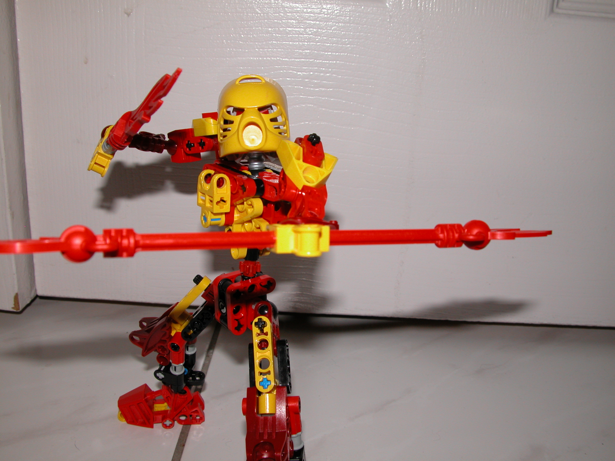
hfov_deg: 52.6
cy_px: 230
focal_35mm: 35
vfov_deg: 40.7
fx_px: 622
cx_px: 308
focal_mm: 8.9
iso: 100
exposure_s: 1/60
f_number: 4.5
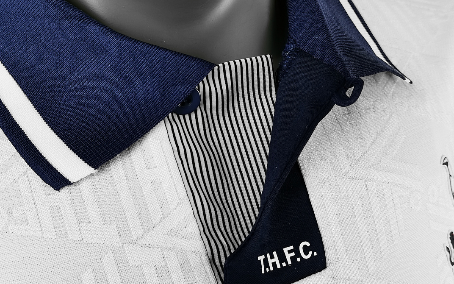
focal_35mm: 47
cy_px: 156
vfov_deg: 27.4
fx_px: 582
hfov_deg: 42.6
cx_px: 228
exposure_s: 1/50
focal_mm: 5.58
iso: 160
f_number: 1.8
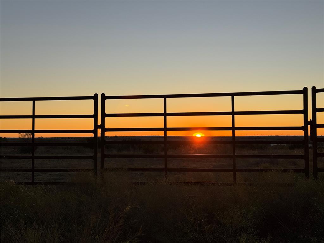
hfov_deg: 39.7
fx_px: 449
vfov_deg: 30.3
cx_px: 162
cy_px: 122
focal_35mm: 48
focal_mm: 6.76
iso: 64
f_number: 1.78
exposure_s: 1/1984
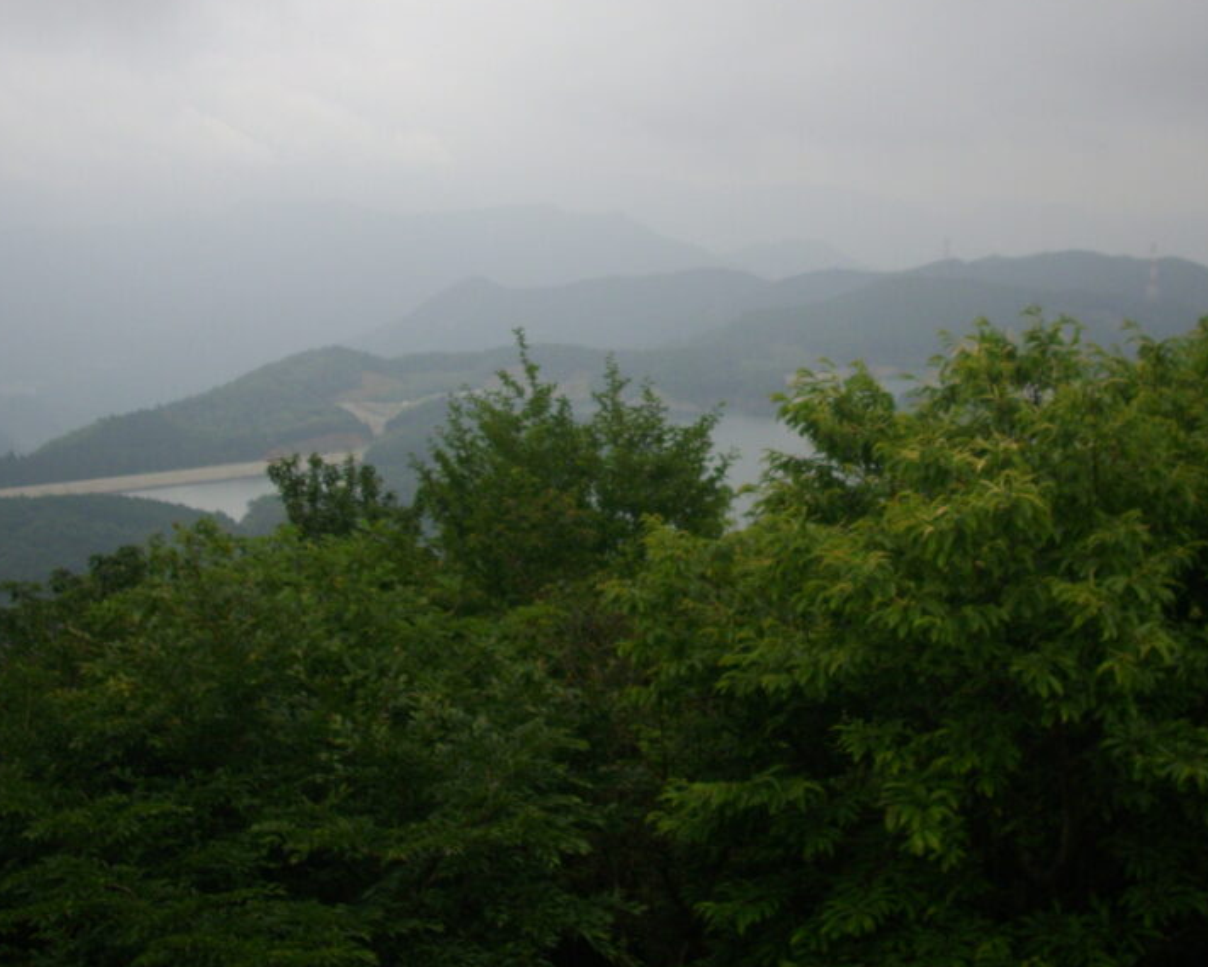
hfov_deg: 36.0
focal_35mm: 52
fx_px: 1859
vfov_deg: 29.0
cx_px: 634
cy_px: 357
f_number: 5.6
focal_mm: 6.2
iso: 100
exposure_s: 1/250
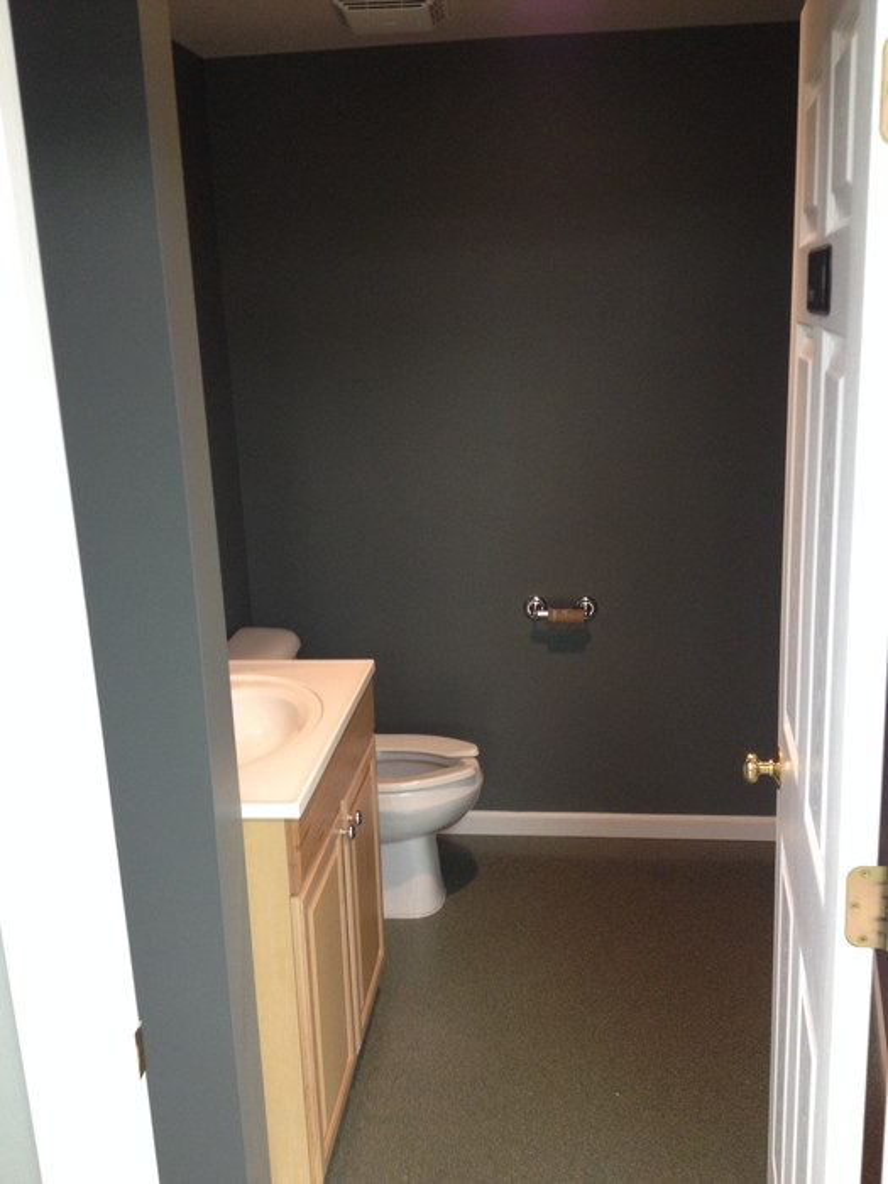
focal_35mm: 35
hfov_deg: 40.7
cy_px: 592
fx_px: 1197
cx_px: 444
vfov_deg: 52.6
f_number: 2.4
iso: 160
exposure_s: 1/20
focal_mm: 4.28
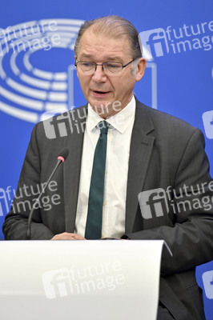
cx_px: 106
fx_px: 1600
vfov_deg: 11.4
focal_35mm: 180
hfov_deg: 7.6
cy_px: 160
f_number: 2.8
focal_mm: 180
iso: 640
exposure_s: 1/160
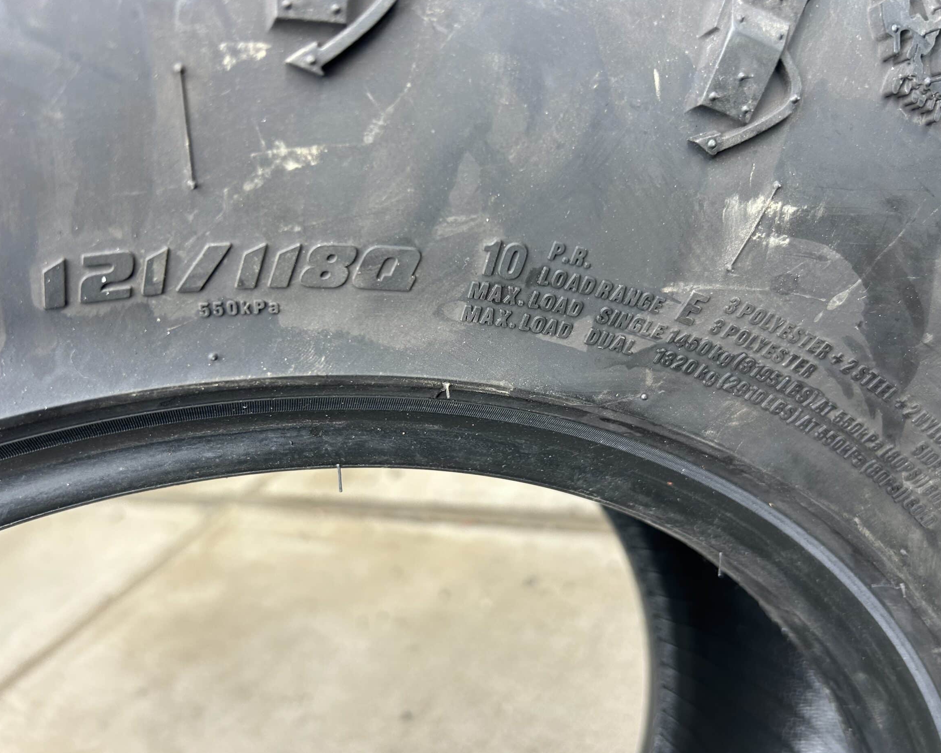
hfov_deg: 62.2
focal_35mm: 28
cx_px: 485
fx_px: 780
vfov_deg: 51.5
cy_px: 366
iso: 80
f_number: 1.5
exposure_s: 1/121
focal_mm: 5.7
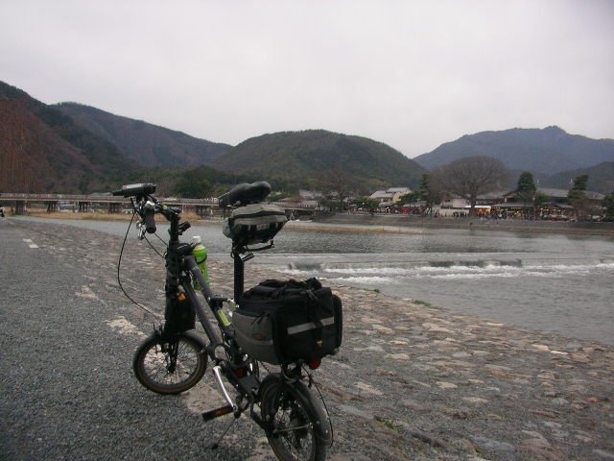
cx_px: 307
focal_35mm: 37
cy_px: 230
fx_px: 656
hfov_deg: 50.1
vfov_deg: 38.7
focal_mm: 5.7
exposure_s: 1/50
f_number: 2.8
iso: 100
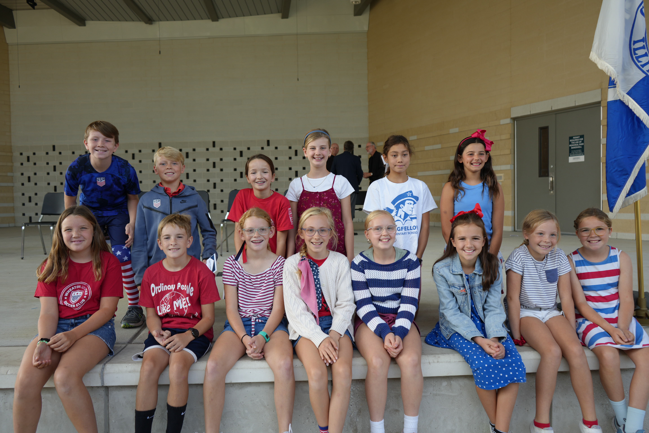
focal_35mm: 28
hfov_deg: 65.5
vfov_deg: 46.4
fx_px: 505
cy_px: 216
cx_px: 324
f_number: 4
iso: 100
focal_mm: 28
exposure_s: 1/200
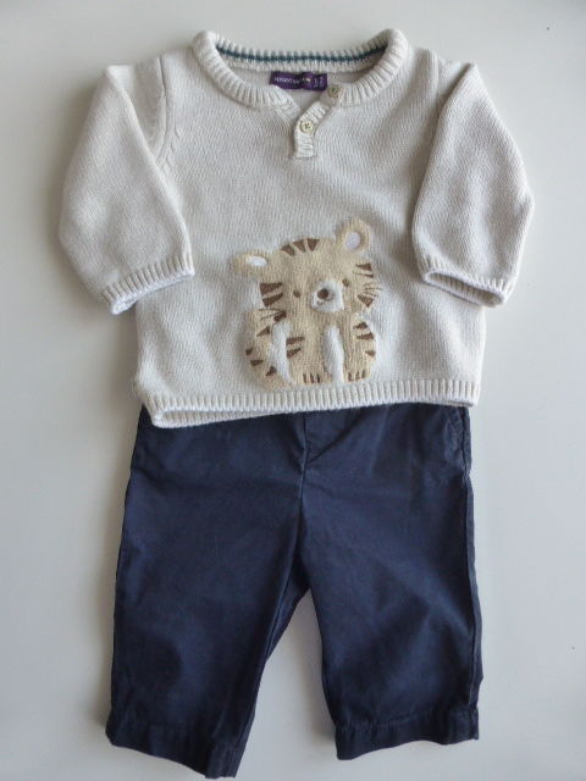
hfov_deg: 54.9
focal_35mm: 25
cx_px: 293
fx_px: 564
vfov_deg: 69.4
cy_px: 390
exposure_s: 1/60
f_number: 3.3
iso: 400
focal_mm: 4.3
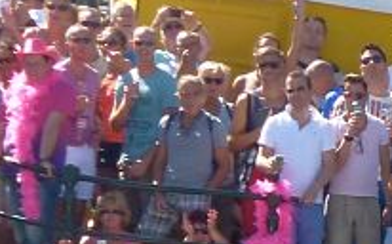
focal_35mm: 1278
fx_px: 13631
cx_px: 801
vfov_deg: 1.0
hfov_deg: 1.6
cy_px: 301
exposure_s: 1/320
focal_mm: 39.7
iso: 160
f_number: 4.7
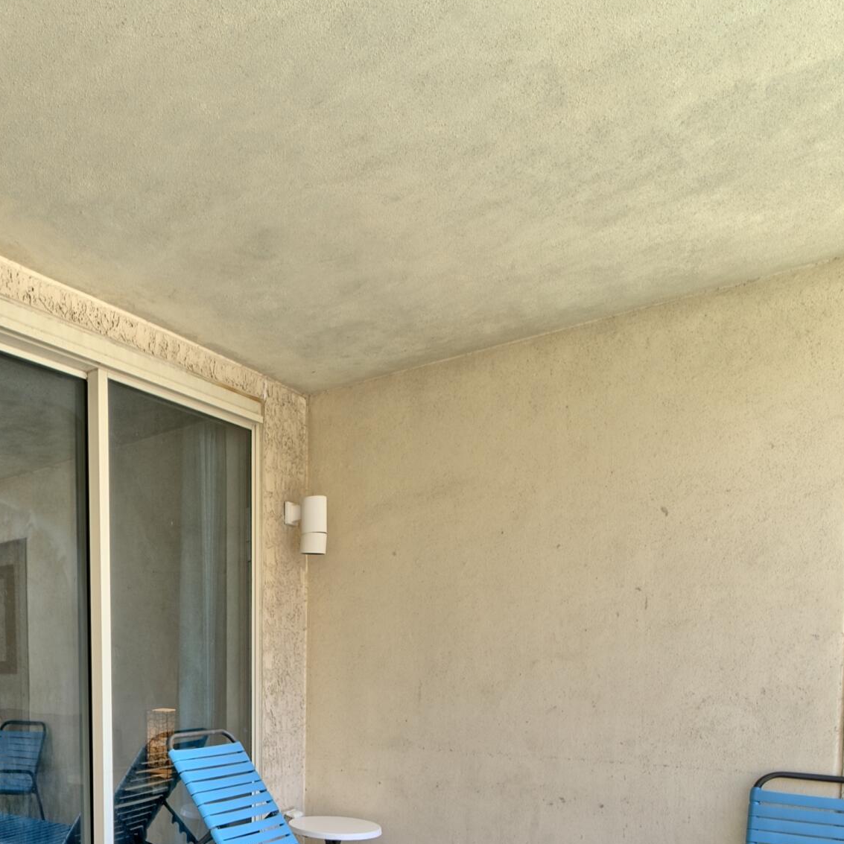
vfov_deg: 53.4
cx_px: 28
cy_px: 723
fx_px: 745
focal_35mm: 27
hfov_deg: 49.8
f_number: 8
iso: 100
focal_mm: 12
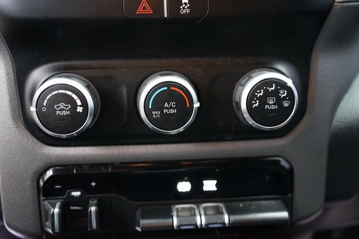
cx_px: 180
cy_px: 120
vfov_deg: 32.6
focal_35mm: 41
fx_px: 409
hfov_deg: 47.4
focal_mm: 41
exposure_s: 1/60
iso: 2500
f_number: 3.2
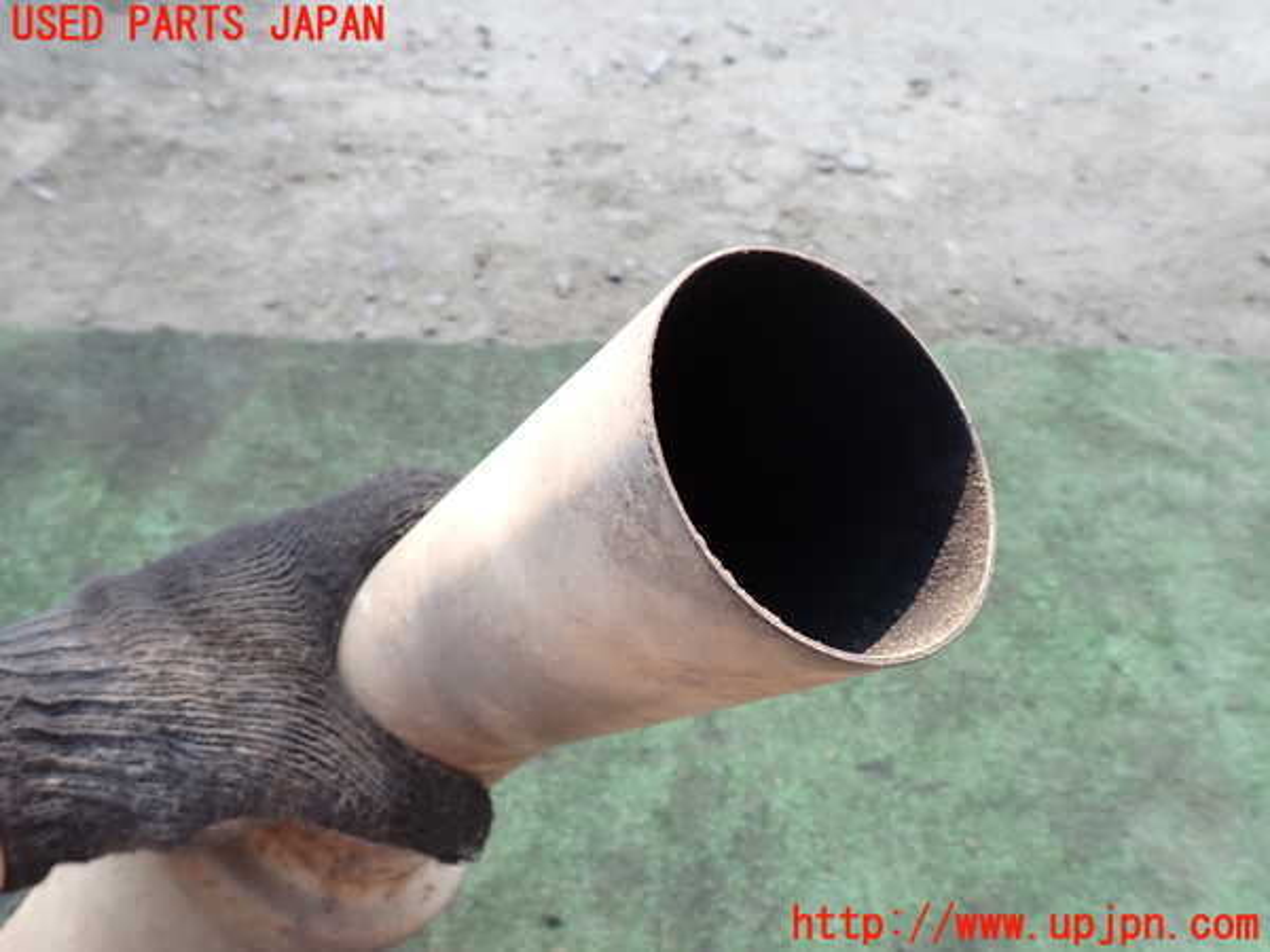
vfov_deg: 54.9
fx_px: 917
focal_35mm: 25
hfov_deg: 69.4
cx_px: 635
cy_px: 476
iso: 100
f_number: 2.8
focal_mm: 4.5
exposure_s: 1/100
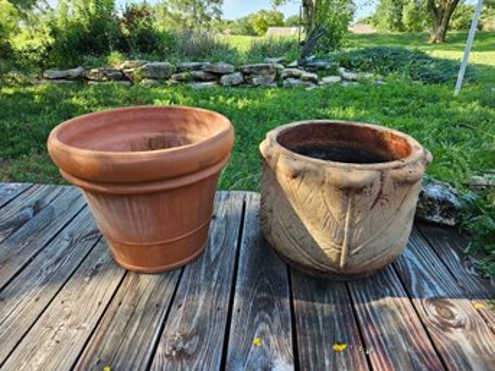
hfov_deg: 73.9
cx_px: 248
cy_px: 186
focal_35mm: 23
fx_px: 329
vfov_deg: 58.8
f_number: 1.8
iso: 32
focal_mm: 5.4
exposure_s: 1/180
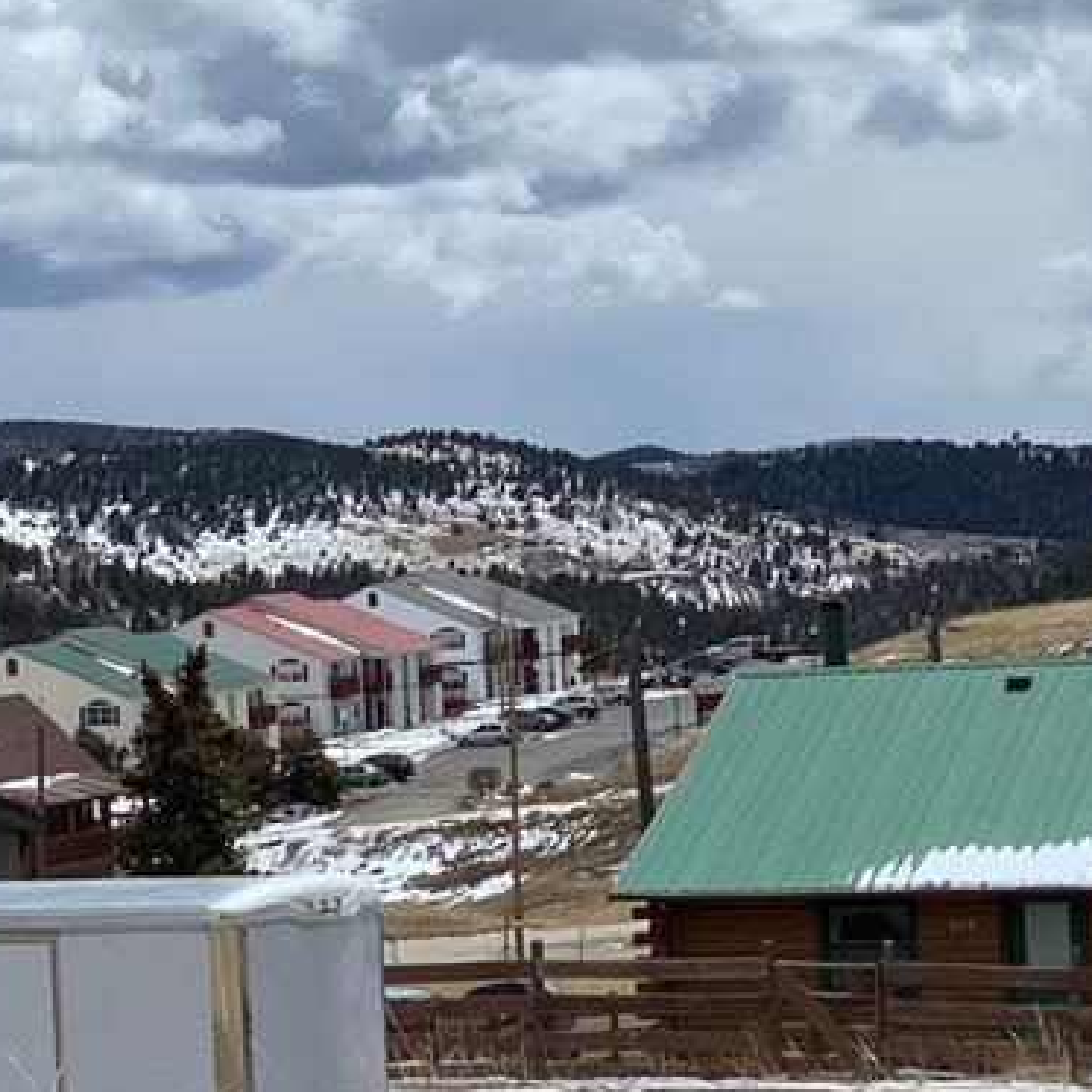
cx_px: 711
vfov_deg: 13.8
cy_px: 821
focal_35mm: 126
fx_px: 4497
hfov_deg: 13.8
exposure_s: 1/2519
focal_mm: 6
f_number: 2.4
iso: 16
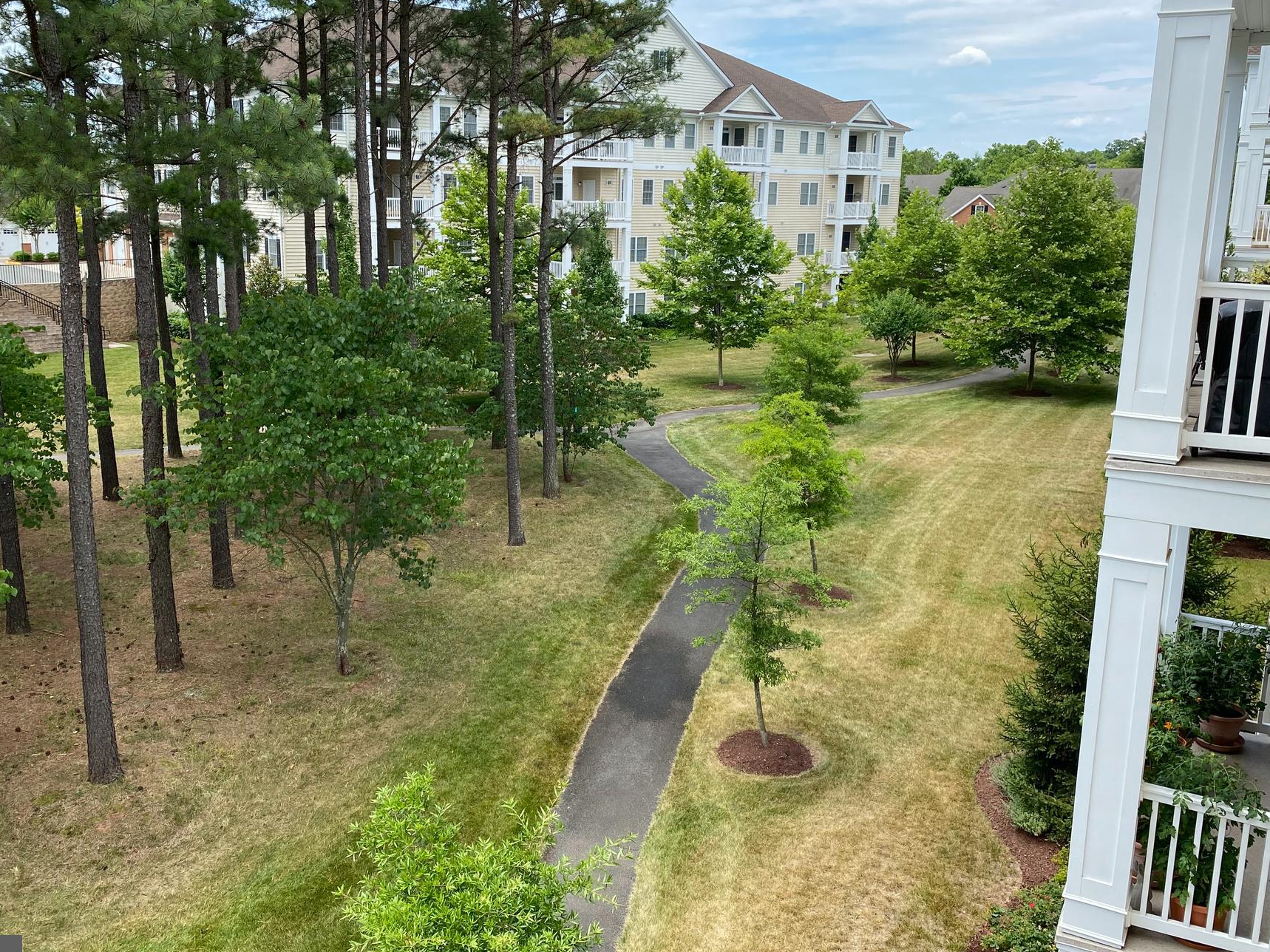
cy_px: 428
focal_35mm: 31
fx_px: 1137
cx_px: 594
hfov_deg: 58.3
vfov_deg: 45.4
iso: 32
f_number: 1.8
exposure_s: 1/1034
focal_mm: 4.25
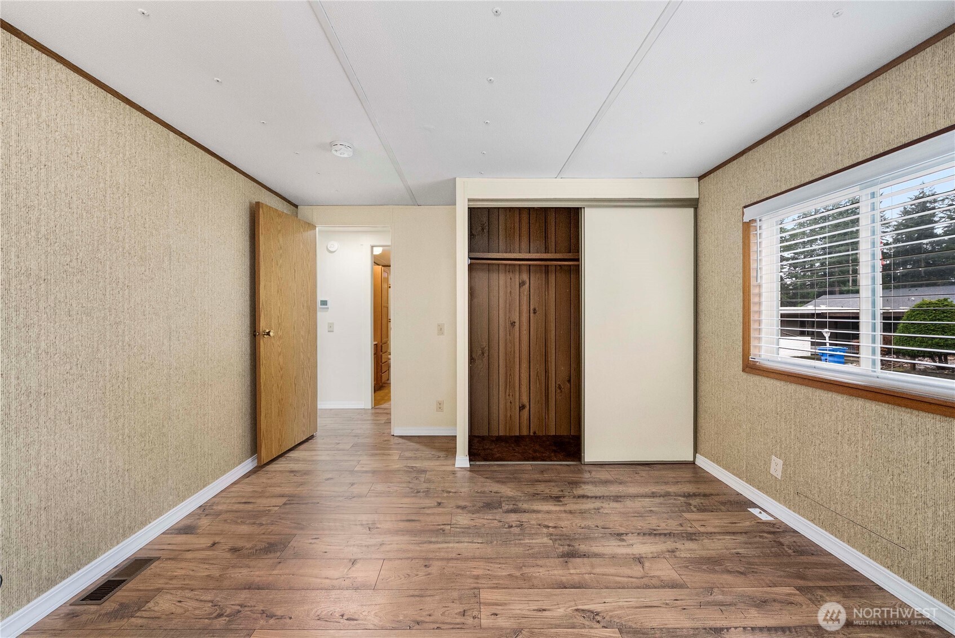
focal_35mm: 12
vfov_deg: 90.1
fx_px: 318
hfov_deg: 112.6
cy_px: 319
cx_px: 478
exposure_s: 1/60
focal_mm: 12
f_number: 6.3
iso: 500
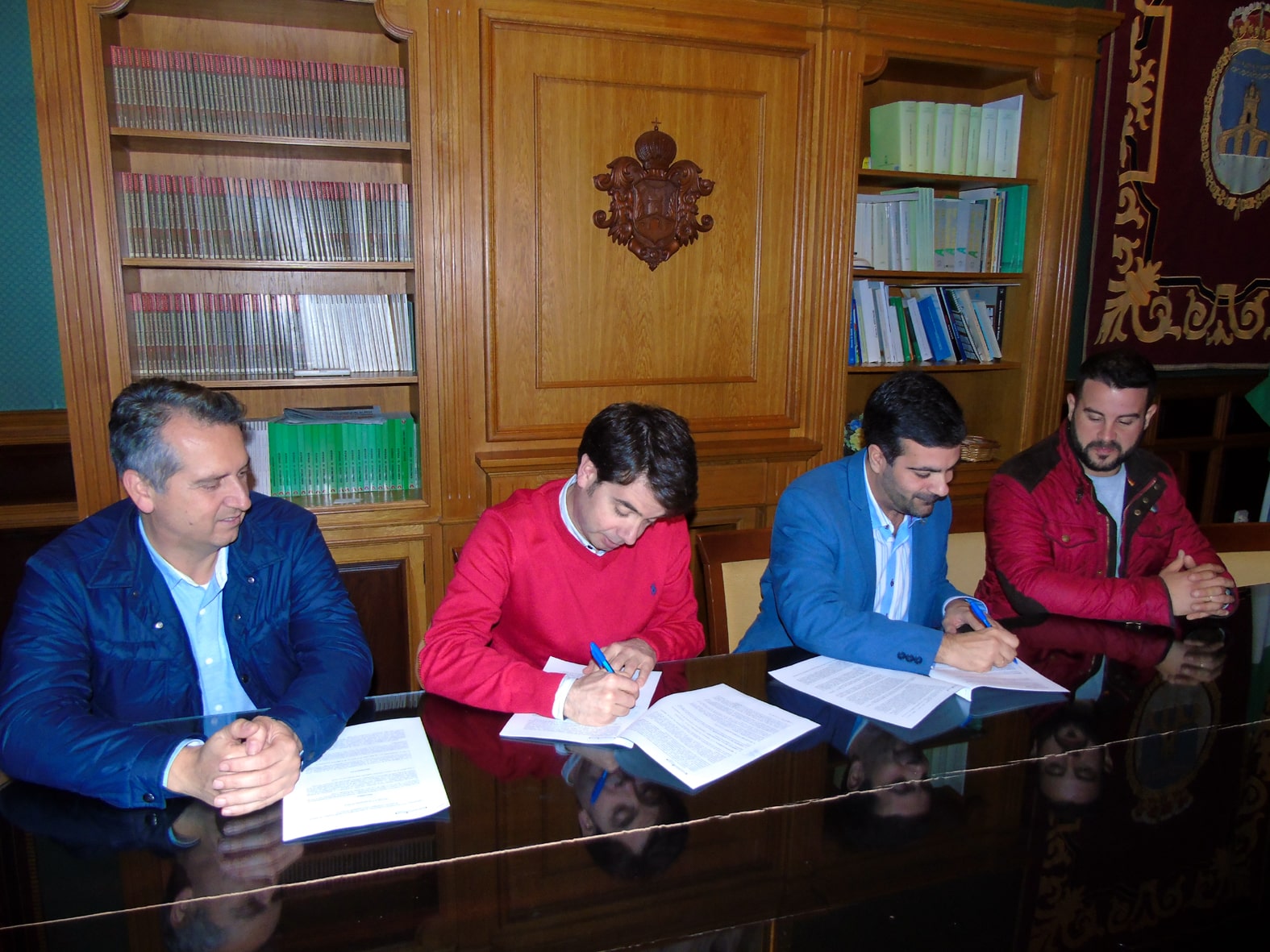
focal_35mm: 25
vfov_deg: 54.9
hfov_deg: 69.4
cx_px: 635
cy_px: 476
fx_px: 917
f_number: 3.4
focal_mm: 4.4
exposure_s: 1/30
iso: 200
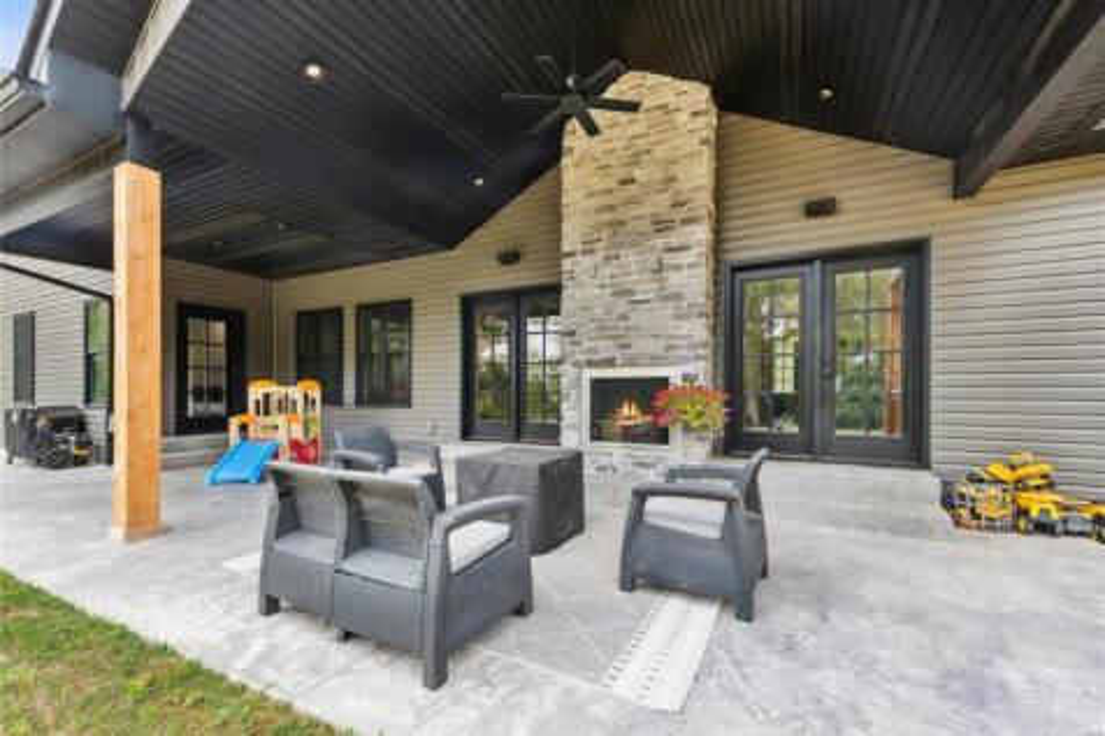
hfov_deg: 104.3
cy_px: 368
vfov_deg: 81.2
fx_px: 430
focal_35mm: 14
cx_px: 552
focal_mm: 14
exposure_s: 1/30
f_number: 8
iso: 100
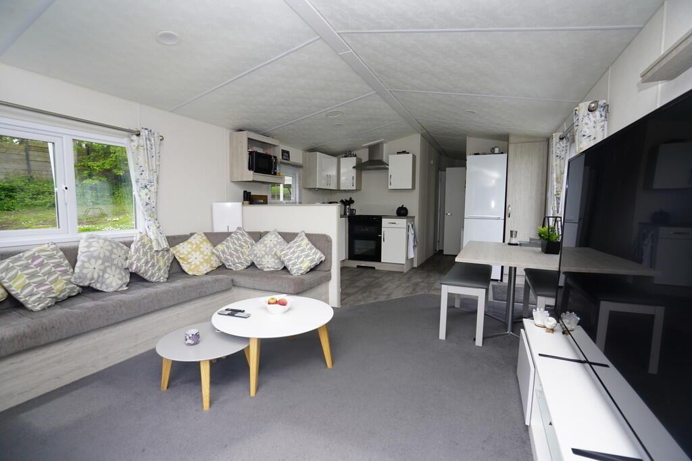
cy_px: 230
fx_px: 308
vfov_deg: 73.8
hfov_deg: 96.7
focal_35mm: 16
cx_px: 346
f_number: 6.3
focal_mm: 16
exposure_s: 1/60
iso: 125
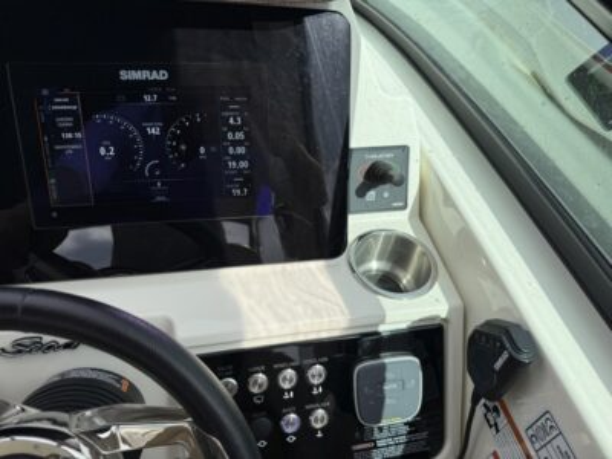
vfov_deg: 56.8
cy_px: 230
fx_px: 424
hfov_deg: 71.6
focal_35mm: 24
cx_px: 306
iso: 80
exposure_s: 1/4405
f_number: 1.78
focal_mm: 6.76
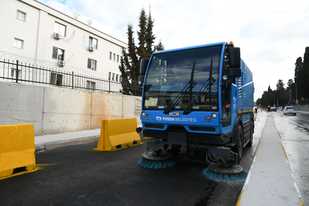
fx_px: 206
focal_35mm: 24
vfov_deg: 53.1
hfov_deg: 73.7
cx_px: 154
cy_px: 103
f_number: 4.5
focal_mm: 16
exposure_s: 1/250
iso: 100
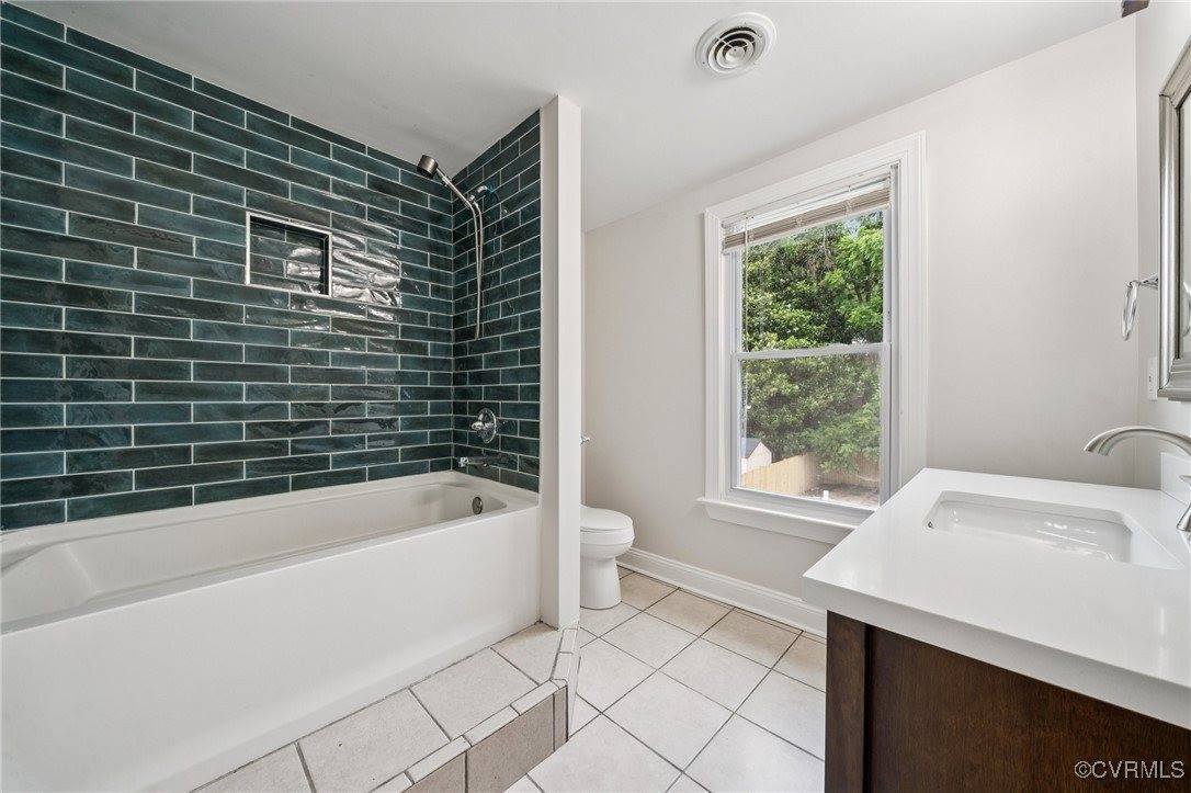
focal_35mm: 12
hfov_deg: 112.6
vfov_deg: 89.9
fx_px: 397
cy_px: 396
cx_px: 596
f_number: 8
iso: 160
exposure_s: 1/8
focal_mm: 12
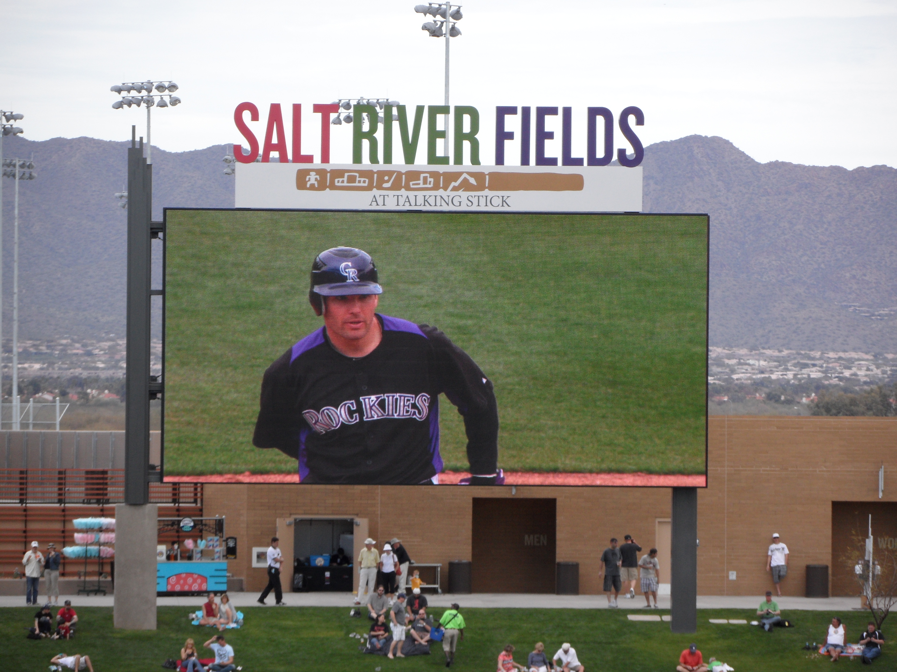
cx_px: 448
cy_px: 336
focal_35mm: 270
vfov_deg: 5.5
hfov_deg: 7.3
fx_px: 6996
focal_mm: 44.4
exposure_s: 1/250
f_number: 5
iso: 80
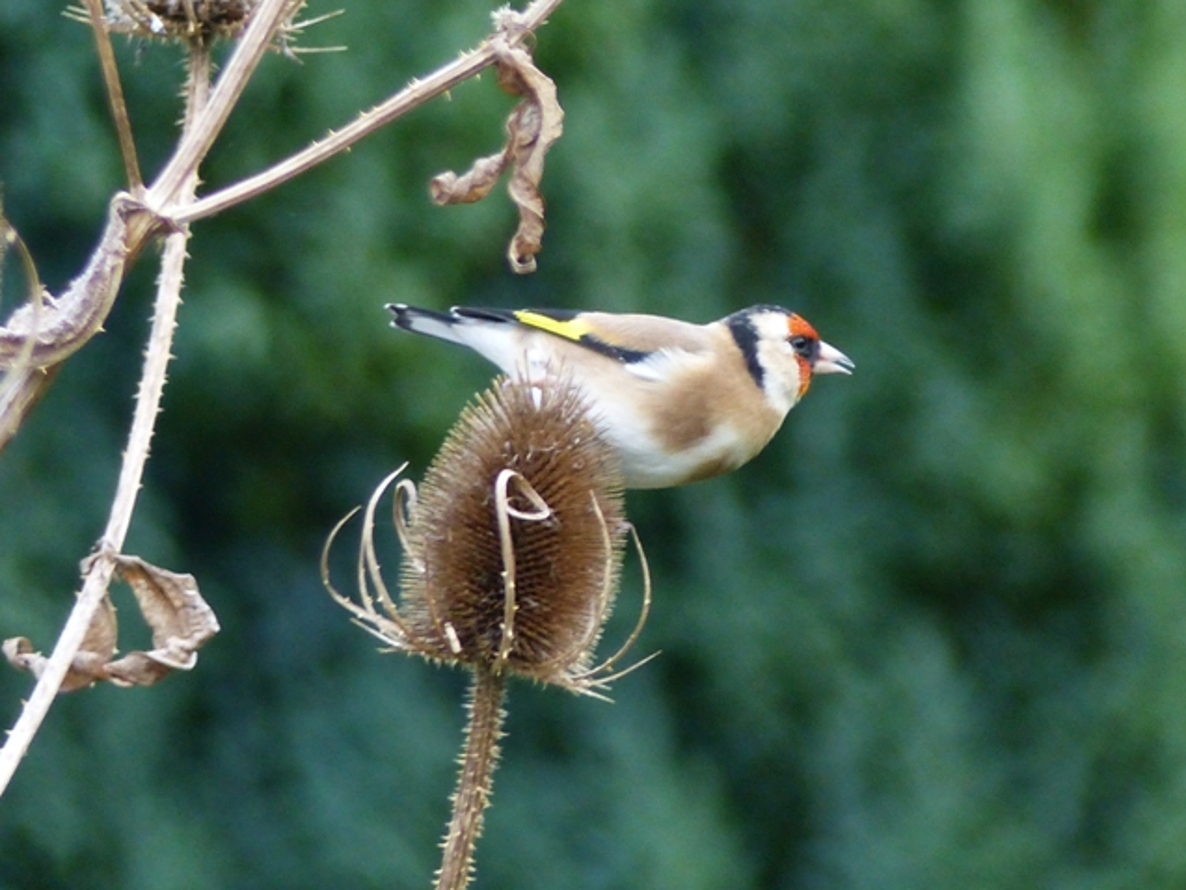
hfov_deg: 1.6
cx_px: 594
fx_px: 41327
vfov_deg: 1.2
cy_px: 445
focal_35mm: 1206
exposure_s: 1/125
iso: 320
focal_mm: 108
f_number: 2.8
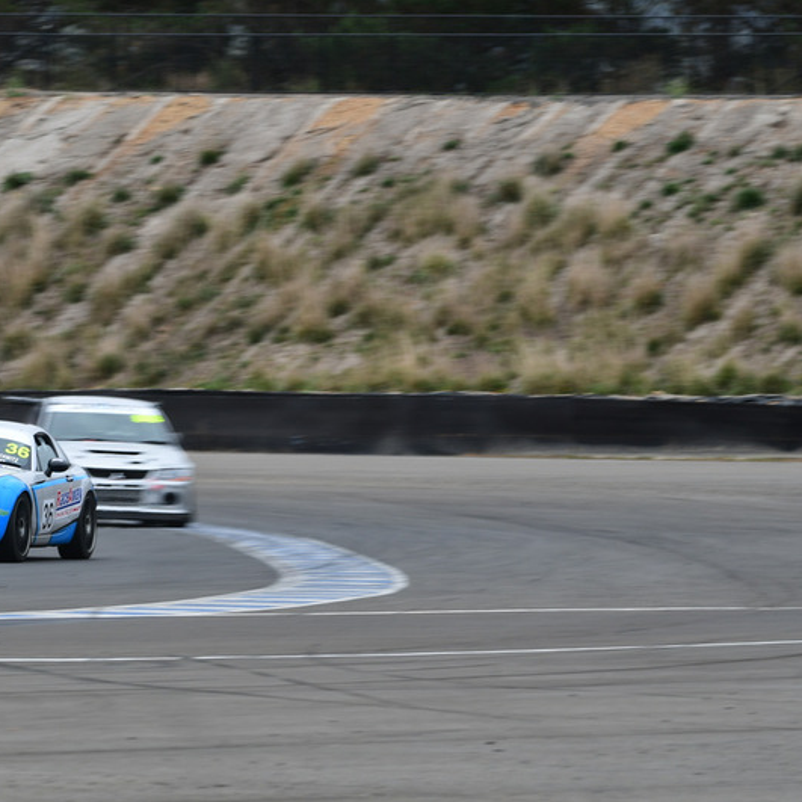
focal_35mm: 384
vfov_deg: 4.6
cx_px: 272
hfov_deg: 4.6
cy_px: 402
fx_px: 10065
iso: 100
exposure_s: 1/80
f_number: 10
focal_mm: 200
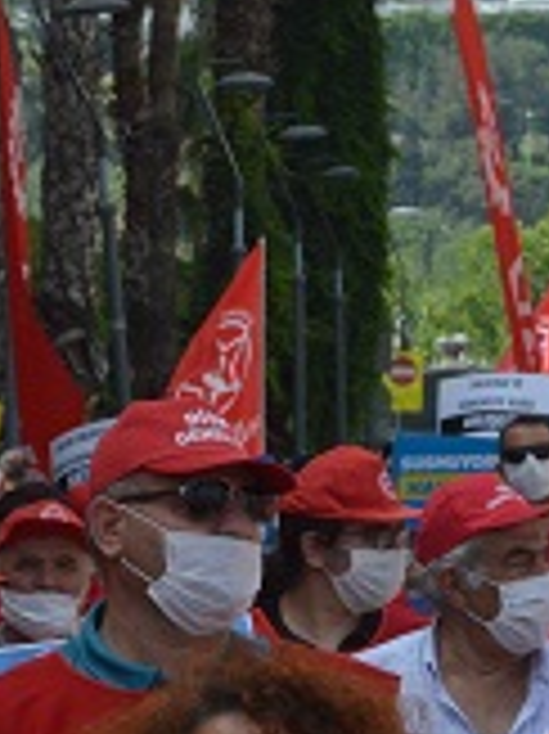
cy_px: 534
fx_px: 9814
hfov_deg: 3.2
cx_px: 801
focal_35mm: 463
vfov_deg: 4.3
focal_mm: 105
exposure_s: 1/800
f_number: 14
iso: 2000
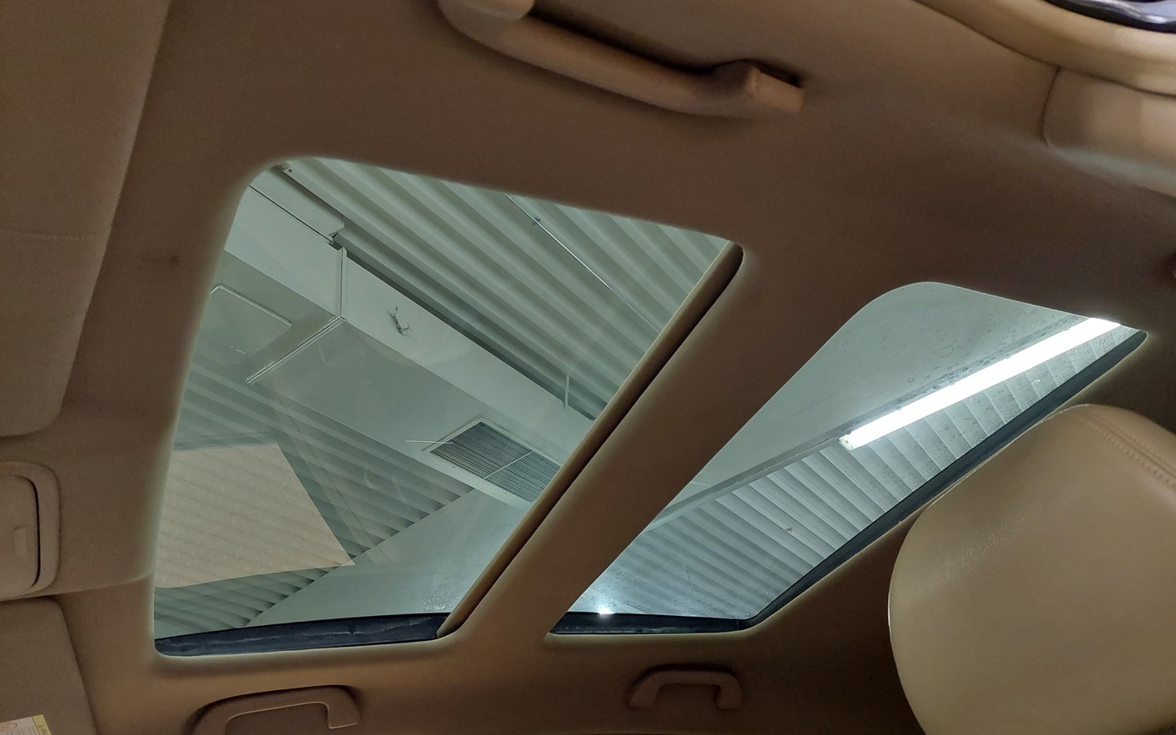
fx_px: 865
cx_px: 596
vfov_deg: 46.0
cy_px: 404
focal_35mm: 27
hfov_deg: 68.4
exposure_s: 1/33
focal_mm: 5.23
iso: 500
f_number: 1.8
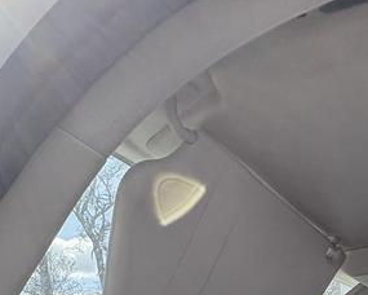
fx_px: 468
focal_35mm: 43
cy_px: 431
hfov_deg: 37.9
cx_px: 373
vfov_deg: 26.4
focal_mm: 2.22
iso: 50
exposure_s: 1/687
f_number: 2.2
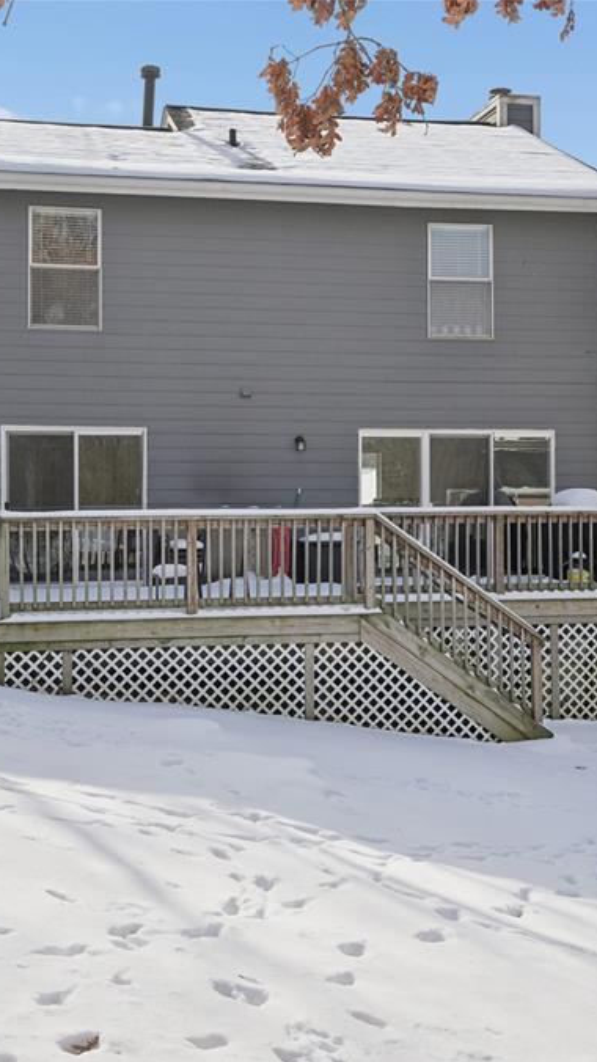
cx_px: 231
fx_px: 1295
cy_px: 534
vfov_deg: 44.6
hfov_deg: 25.9
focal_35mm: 46
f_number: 8
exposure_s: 1/1600
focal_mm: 29
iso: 400
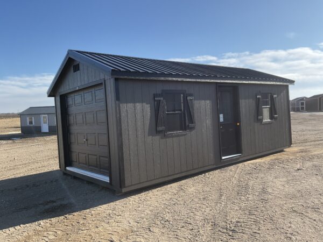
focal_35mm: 29
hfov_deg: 61.7
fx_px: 271
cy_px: 121
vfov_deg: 48.2
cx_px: 162
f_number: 1.8
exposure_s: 1/1626
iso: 16
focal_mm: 3
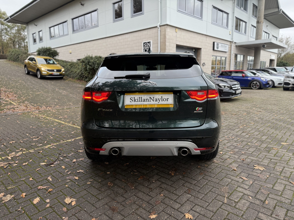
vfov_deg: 56.8
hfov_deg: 71.6
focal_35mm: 24
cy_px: 110
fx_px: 204
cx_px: 147
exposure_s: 1/121
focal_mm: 6.76
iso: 125
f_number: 1.78
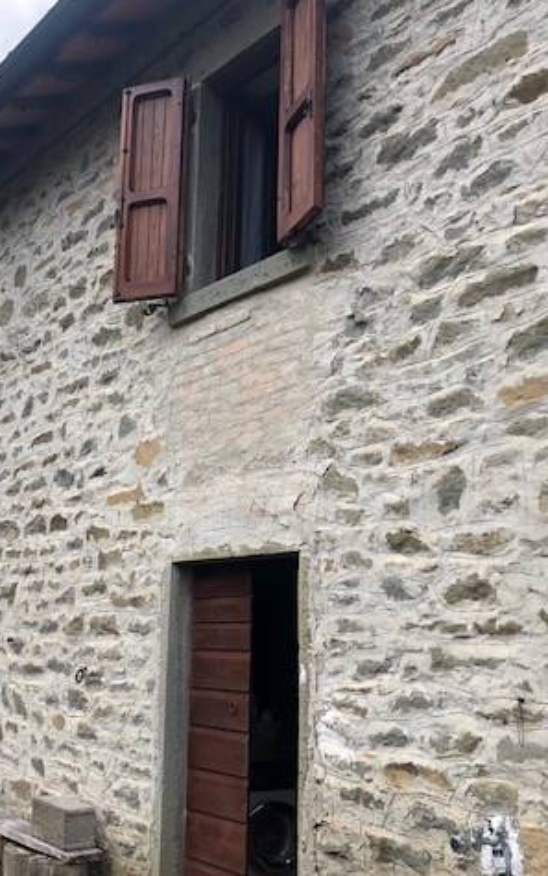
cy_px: 437
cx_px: 225
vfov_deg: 49.3
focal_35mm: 40
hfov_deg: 31.9
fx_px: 956
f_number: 1.8
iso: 20
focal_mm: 3.99
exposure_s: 1/355
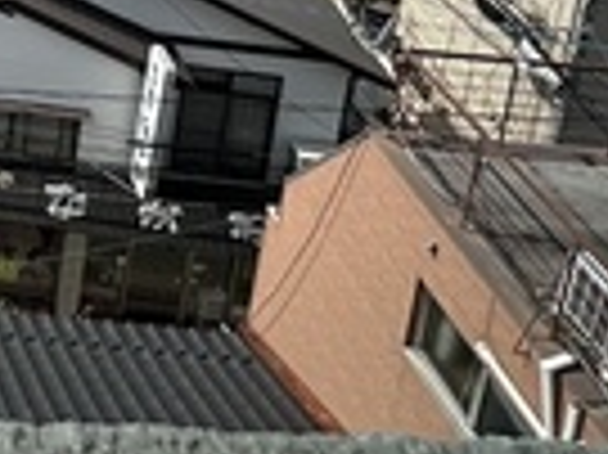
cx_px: -347
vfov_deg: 17.4
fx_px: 1018
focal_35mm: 58
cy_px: -476
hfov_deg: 24.4
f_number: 2.2
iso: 50
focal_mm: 2.22
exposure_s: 1/2053
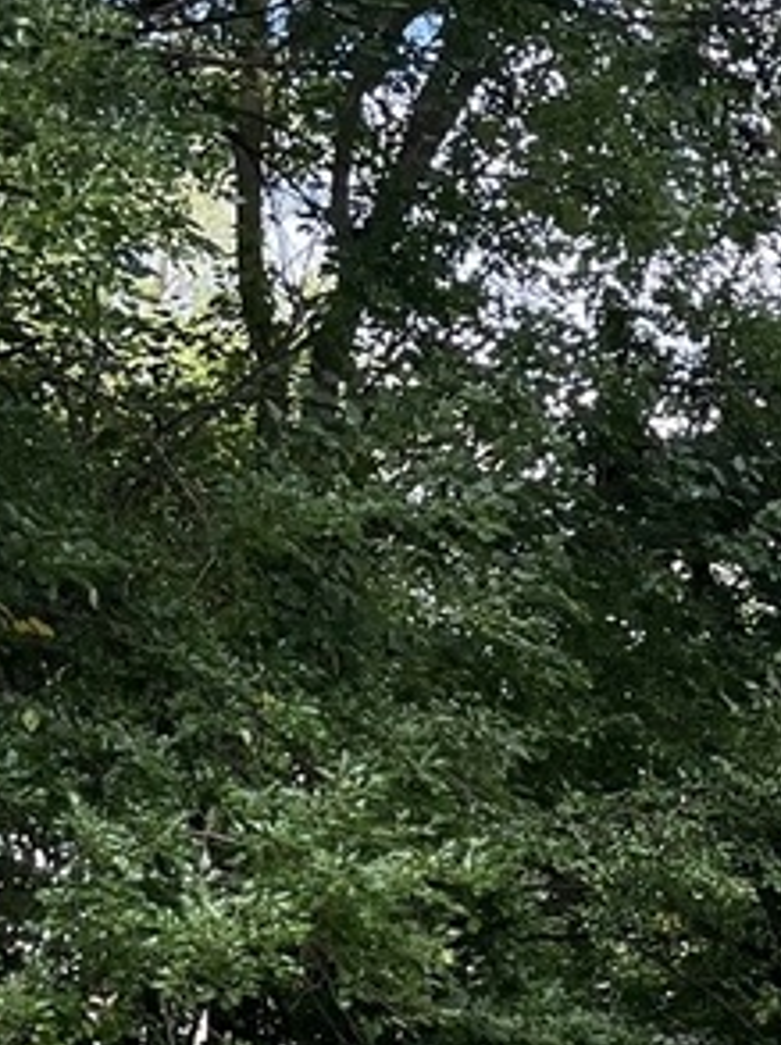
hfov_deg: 14.5
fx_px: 2894
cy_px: 1387
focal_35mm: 96
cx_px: 1106
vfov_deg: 18.9
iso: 50
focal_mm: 5.1
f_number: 1.6
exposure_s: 1/397
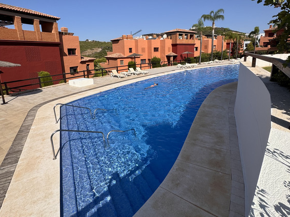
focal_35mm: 19
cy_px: 82
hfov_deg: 84.7
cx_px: 146
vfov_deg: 67.7
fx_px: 159
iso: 40
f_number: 2.2
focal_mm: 2.22
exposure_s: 1/2770
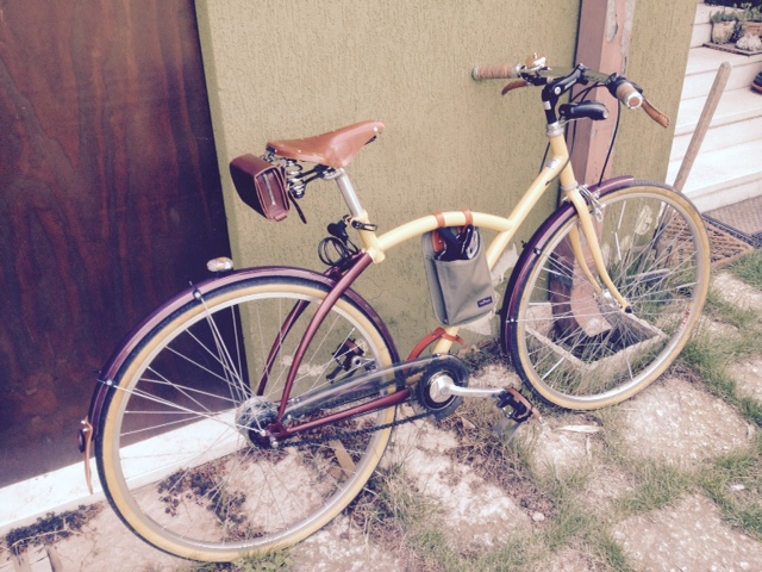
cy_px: 286
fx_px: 770
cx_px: 381
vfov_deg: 40.7
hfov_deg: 52.6
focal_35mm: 35
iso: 50
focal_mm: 4.28
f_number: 2.4
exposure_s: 1/125
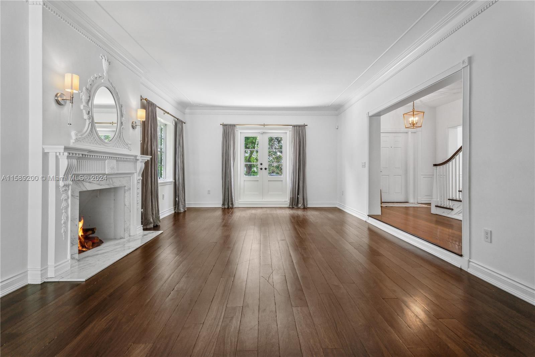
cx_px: 268
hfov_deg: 96.7
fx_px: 238
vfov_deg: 73.7
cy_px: 178
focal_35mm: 16
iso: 400
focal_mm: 16
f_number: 8
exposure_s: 1/60
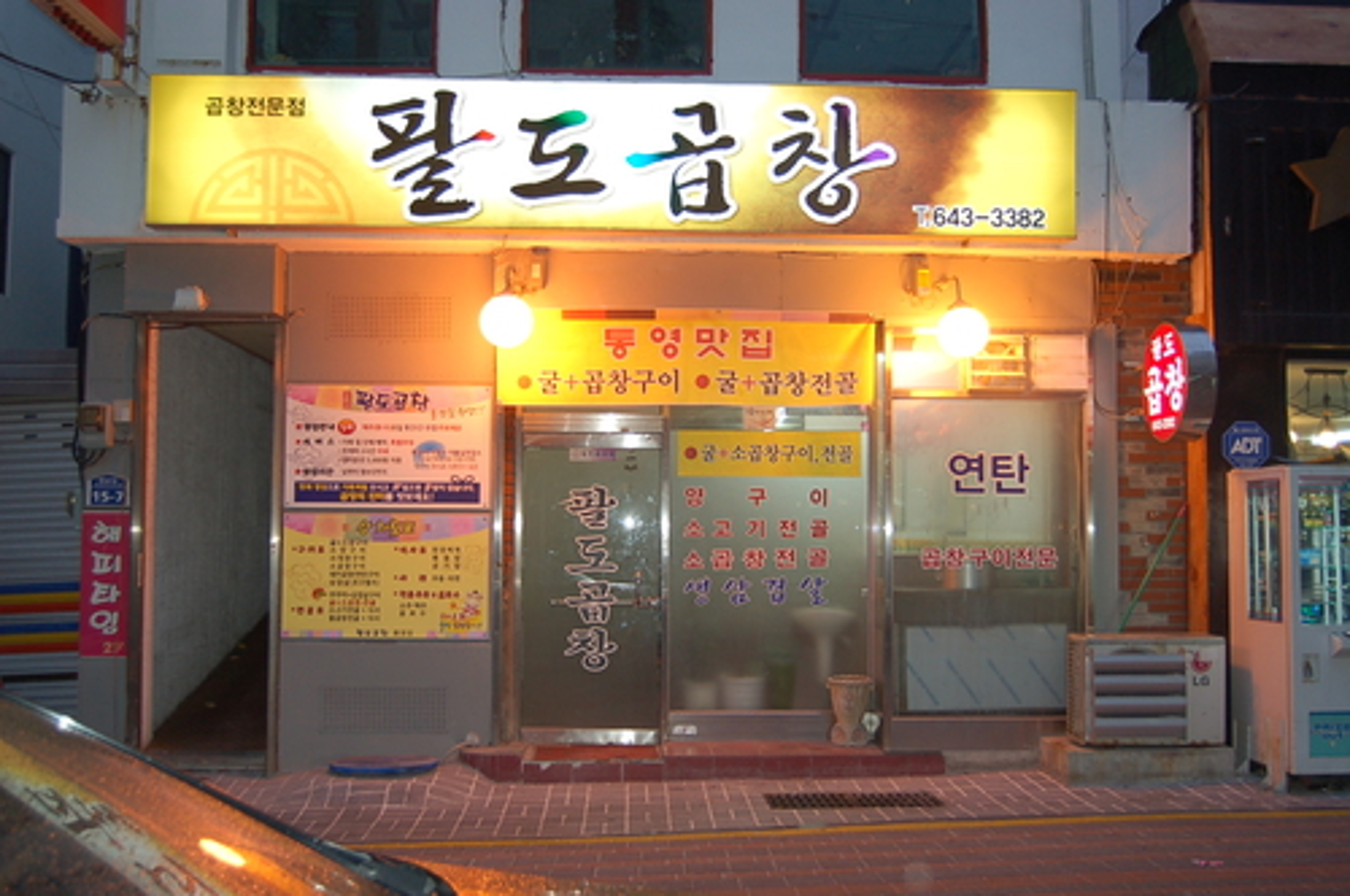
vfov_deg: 36.8
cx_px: 675
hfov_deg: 53.2
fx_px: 1348
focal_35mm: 36
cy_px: 448
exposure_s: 1/60
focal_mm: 24
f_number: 4
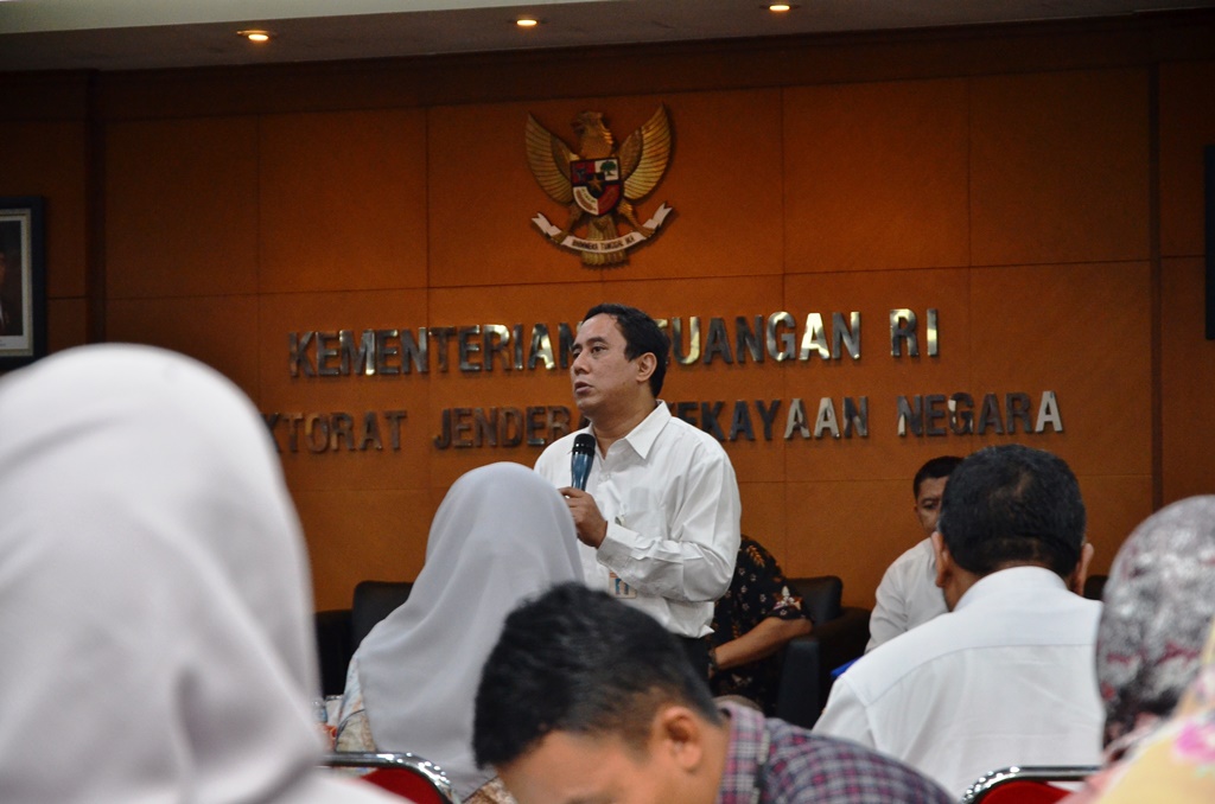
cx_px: 608
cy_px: 402
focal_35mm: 120
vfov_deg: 11.4
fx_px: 4041
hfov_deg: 17.1
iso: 1250
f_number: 5.3
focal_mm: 80
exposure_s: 1/125
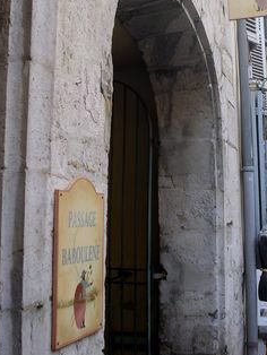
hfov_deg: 25.2
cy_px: 101
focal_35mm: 58
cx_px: 172
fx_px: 596
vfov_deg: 32.7
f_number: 4
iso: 100
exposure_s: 1/45
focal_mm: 7.8
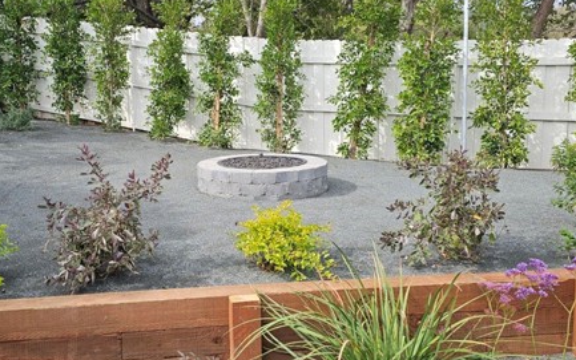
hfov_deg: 52.9
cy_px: 161
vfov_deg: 35.3
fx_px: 565
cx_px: 190
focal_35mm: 36
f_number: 1.7
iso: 10
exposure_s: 1/214
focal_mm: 6.3
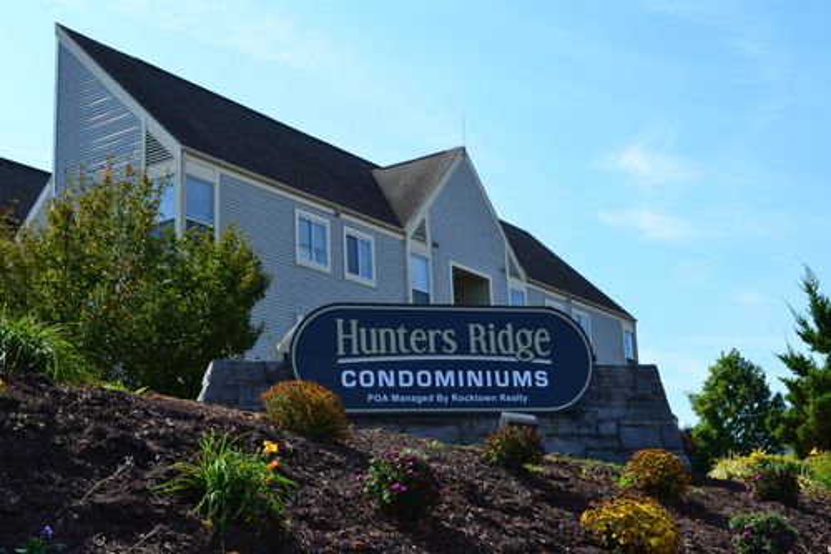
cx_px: 416
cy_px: 277
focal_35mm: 52
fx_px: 1211
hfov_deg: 37.9
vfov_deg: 25.7
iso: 400
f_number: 11
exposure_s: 1/400
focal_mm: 35
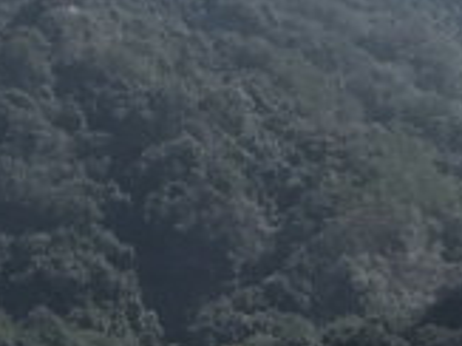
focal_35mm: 176
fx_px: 2347
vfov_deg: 8.1
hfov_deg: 10.5
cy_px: -275
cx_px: -380
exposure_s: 1/3690
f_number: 1.8
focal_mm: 3.99
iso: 20
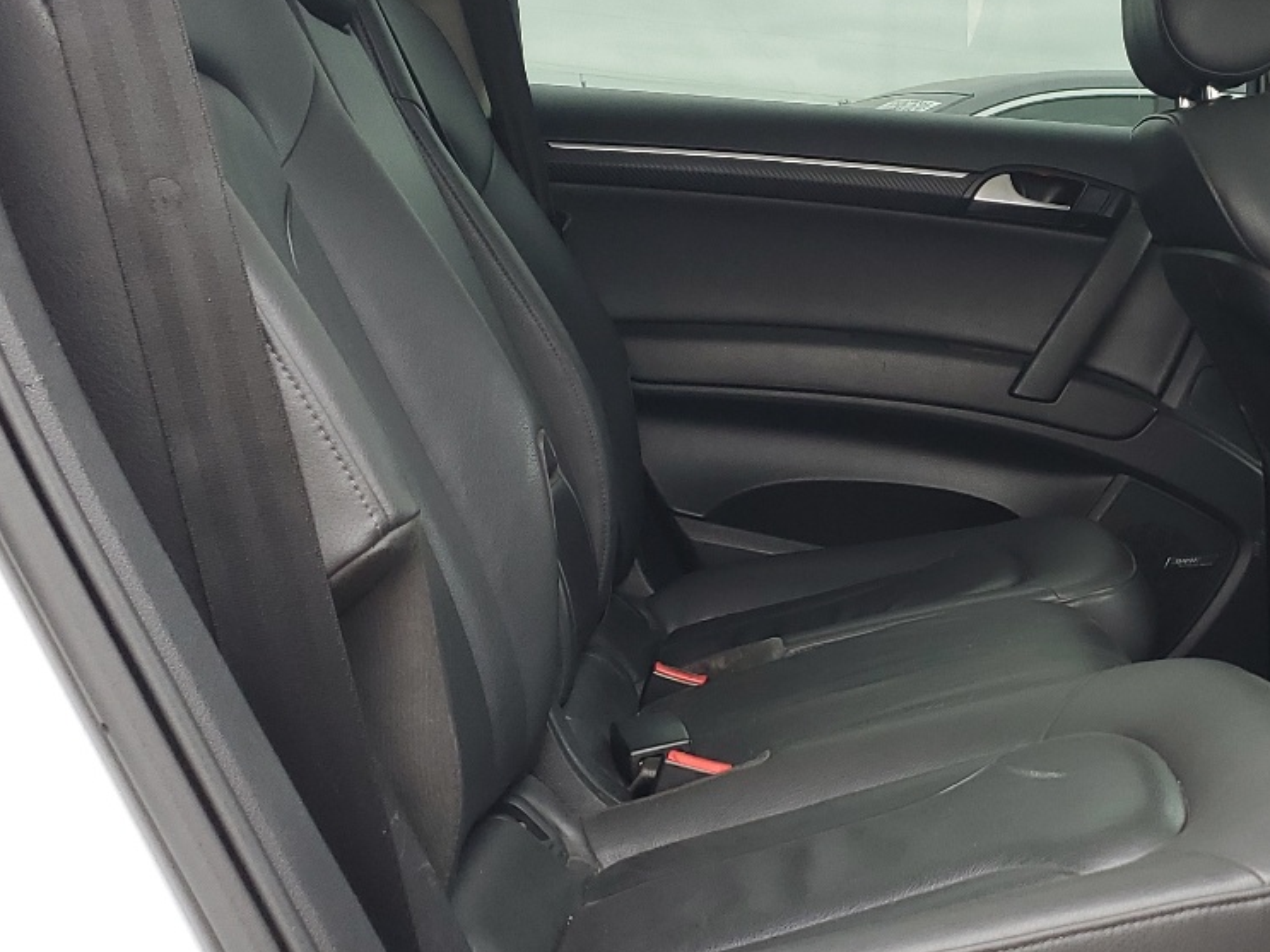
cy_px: 564
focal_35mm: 56
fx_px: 2054
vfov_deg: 26.1
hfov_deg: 32.7
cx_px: 1132
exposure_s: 1/120
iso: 55
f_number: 1.5
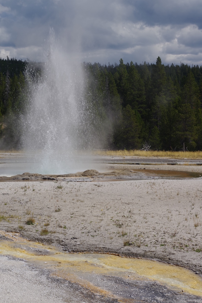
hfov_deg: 18.9
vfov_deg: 28.0
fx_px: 606
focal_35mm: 72
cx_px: 87
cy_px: 124
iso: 100
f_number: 10
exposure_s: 1/80
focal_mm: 40
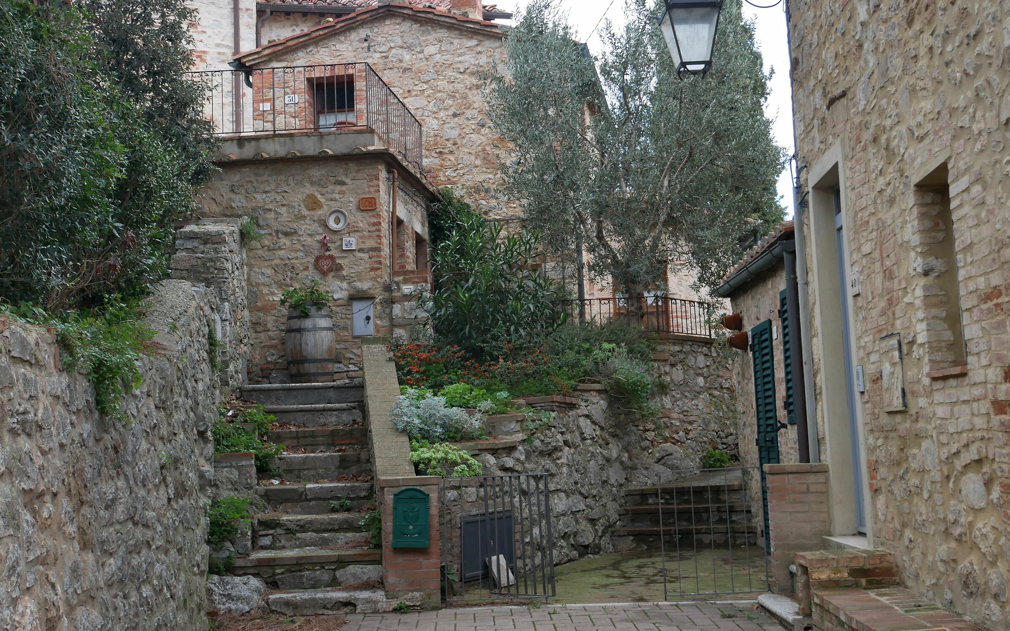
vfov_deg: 26.3
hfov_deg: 41.1
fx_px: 1349
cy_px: 268
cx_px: 507
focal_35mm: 49
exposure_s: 1/80
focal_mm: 23
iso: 200
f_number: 4.9
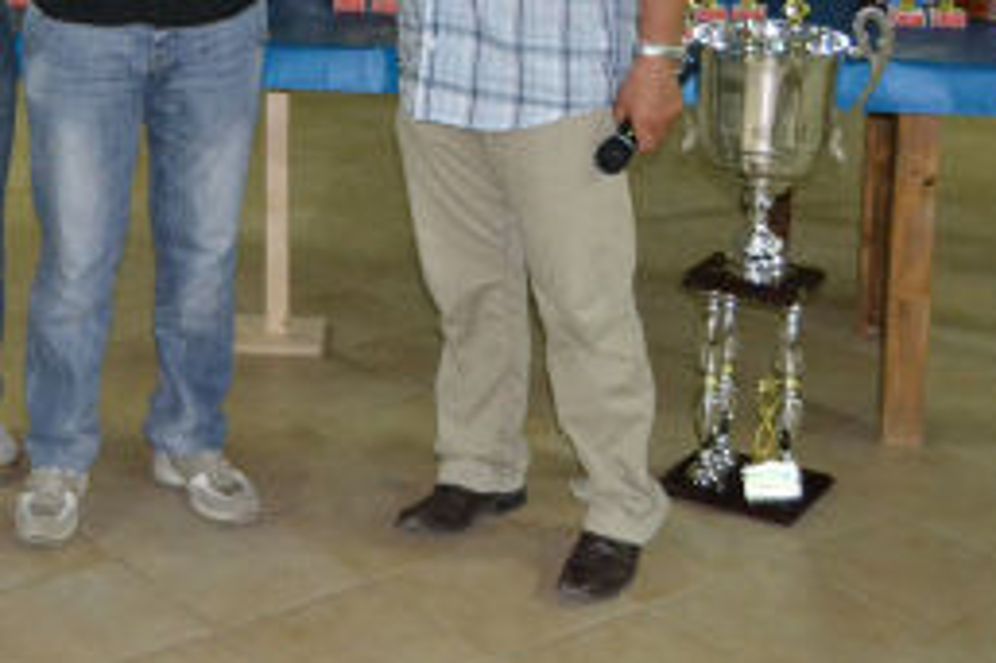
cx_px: 58
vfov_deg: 19.2
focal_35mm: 69
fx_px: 1908
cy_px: 17
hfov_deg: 27.9
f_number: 3.5
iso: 3200
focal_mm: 20
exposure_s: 1/60
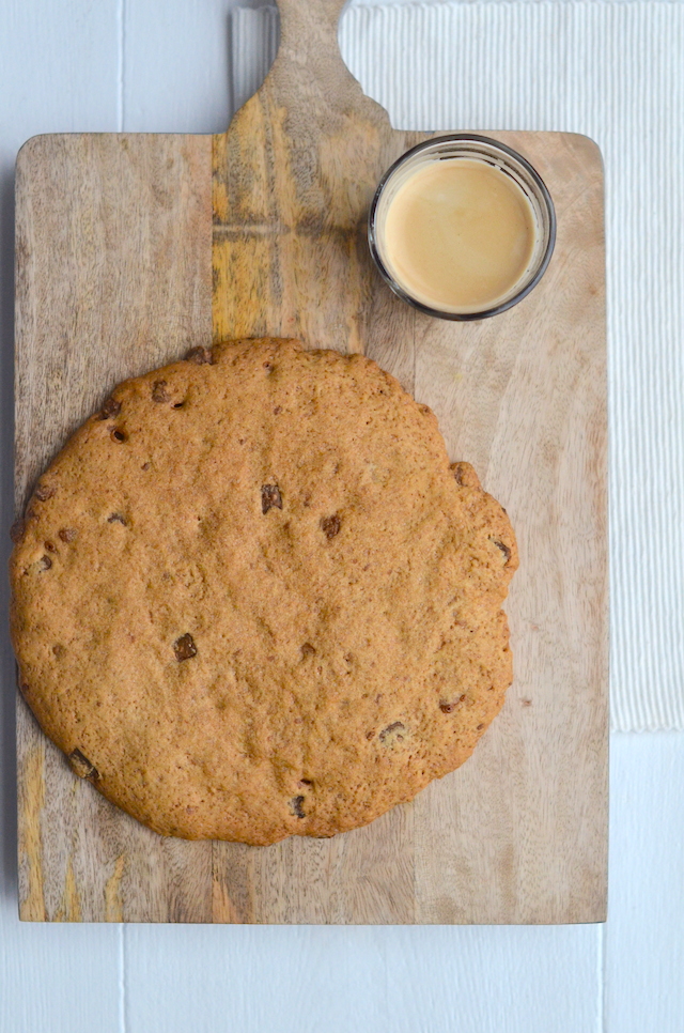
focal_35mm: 75
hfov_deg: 18.1
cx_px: 342
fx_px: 2147
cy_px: 516
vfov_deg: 27.0
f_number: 2.8
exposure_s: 1/1600
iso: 1000
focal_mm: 50
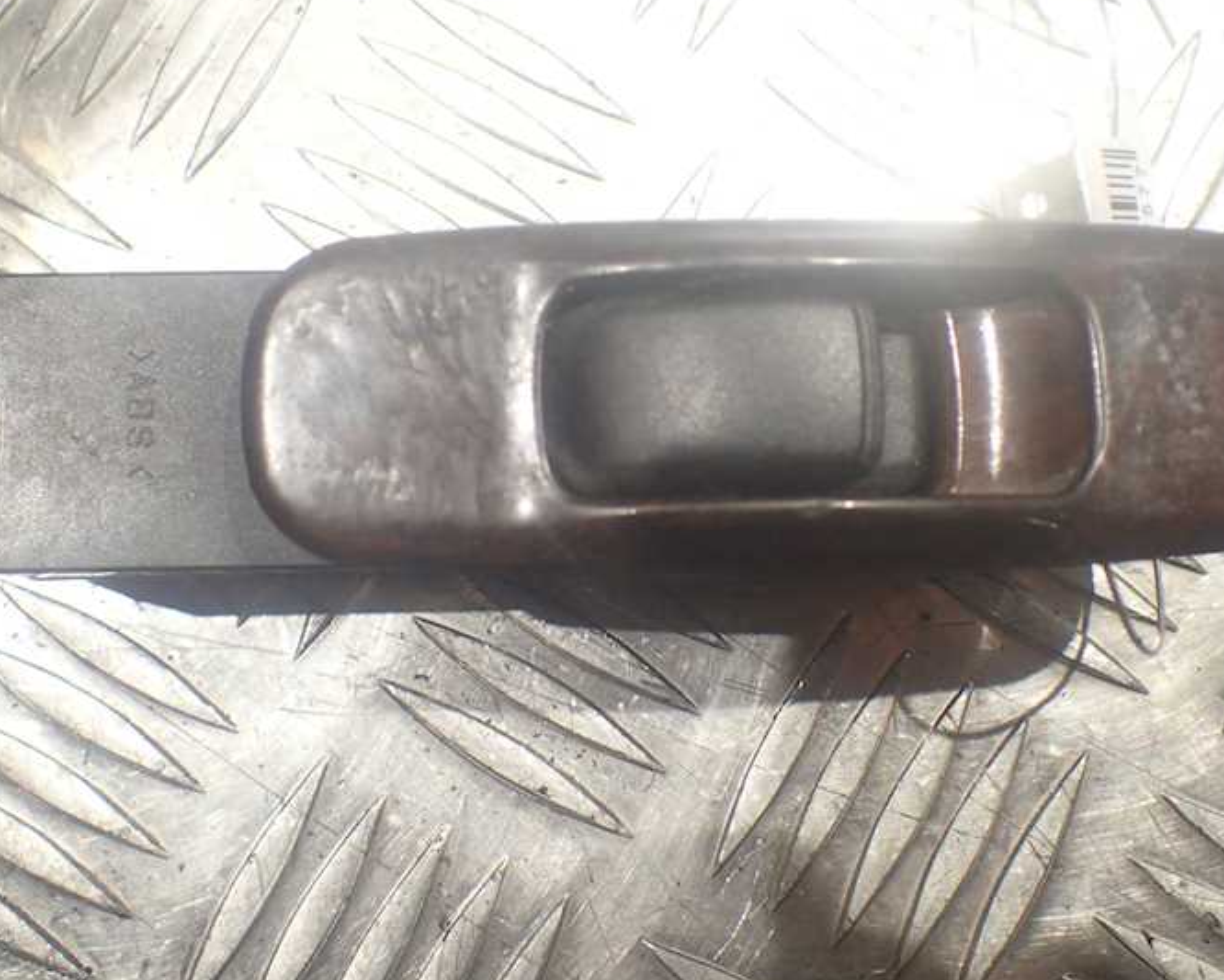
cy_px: 382
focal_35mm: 45
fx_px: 1630
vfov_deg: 33.3
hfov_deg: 41.1
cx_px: 606
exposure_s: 1/125
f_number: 2.3
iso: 250
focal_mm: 5.5
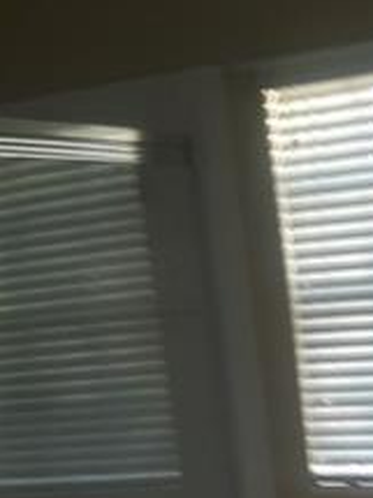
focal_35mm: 100
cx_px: 665
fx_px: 1438
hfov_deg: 13.3
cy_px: 510
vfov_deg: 19.1
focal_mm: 2.9
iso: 40
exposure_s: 1/40
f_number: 1.9
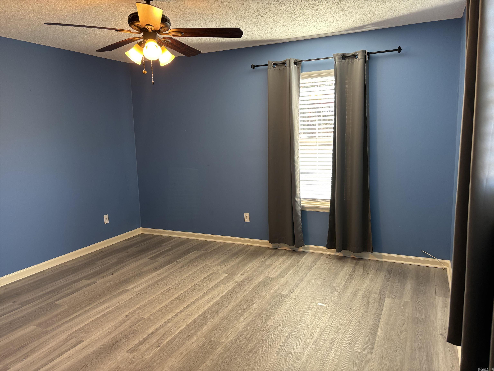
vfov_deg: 53.1
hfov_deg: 67.3
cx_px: 247
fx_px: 371
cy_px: 186
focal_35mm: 26
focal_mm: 5.96
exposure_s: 1/60
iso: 100
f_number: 1.6
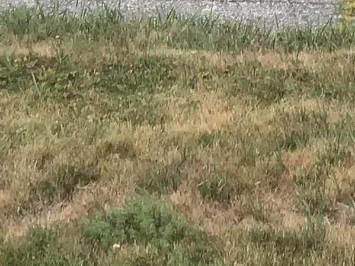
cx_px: 517
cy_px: -296
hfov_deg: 11.9
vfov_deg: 8.7
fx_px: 1630
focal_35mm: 159
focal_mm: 3.3
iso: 50
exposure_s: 1/120
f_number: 2.4
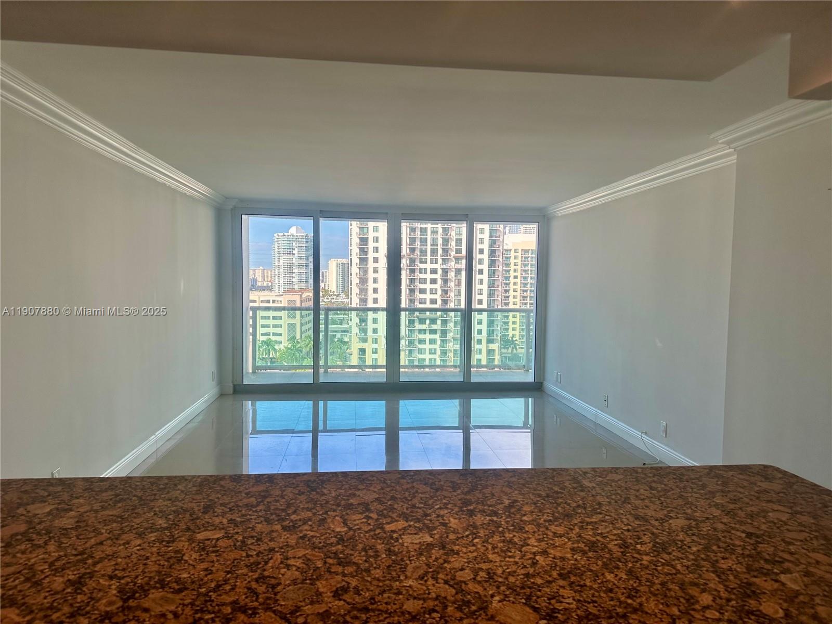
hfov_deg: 71.6
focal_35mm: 24
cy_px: 312
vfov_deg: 56.8
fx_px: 577
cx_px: 416
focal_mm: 6.86
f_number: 1.78
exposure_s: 1/694
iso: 80
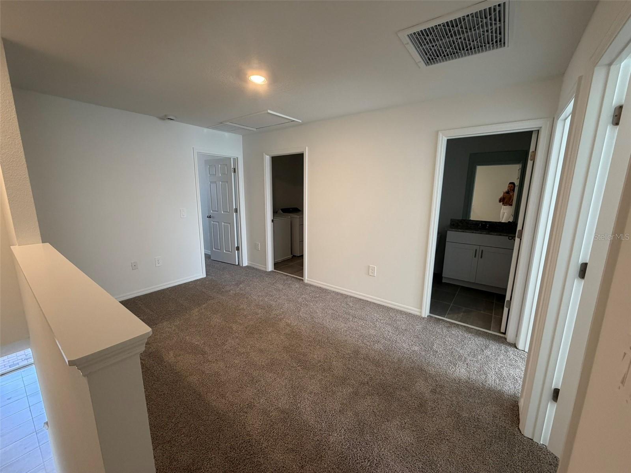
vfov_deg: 85.7
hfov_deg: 102.1
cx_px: 316
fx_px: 255
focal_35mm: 14
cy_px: 236
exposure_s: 1/60
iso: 200
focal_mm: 2.22
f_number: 2.2
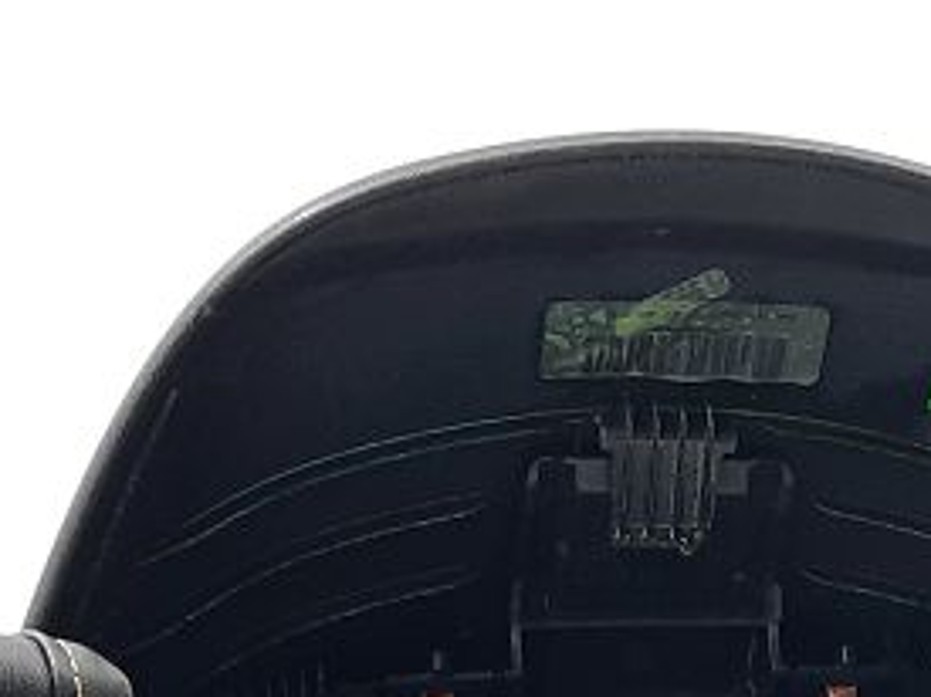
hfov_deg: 17.3
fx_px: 2930
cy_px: 893
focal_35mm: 109
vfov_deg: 13.1
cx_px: 1077
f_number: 2
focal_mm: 4.6
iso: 100
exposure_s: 1/50
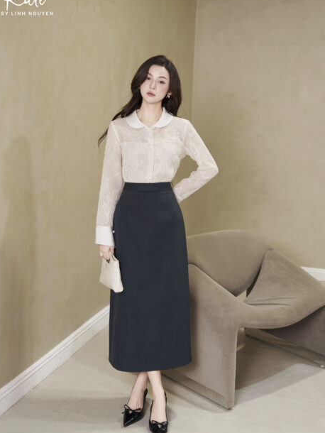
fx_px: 701
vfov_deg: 34.3
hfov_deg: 26.1
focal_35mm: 56
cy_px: 225
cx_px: 161
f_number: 2.8
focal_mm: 51
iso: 800
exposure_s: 1/125
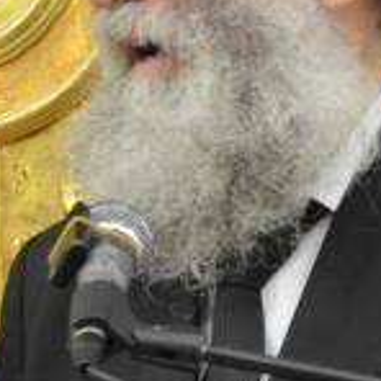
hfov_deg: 2.3
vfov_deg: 2.3
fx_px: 9339
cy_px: 440
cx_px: 180
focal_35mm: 750
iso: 1250
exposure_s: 1/100
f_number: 5.6
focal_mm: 85
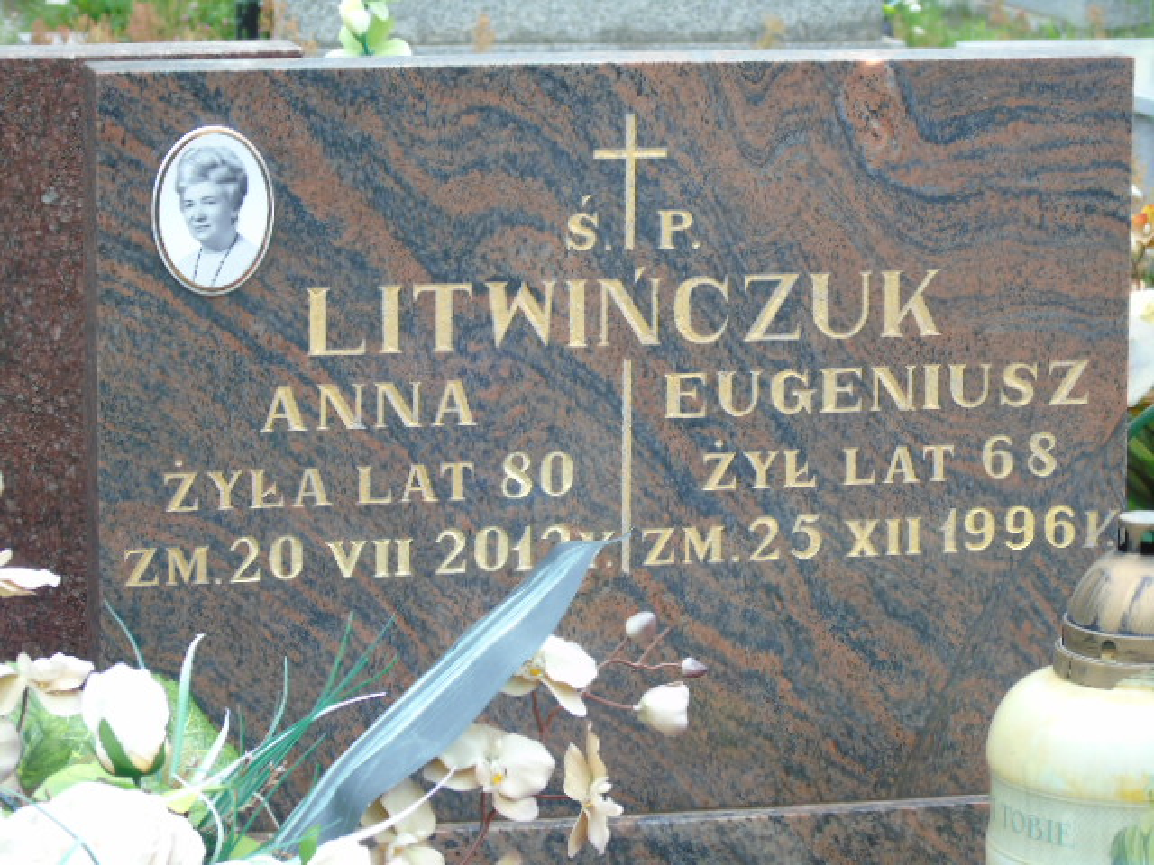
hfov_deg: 13.9
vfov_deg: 10.4
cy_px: 432
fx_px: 4734
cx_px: 577
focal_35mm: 142
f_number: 4.7
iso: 250
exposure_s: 1/125
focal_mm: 25
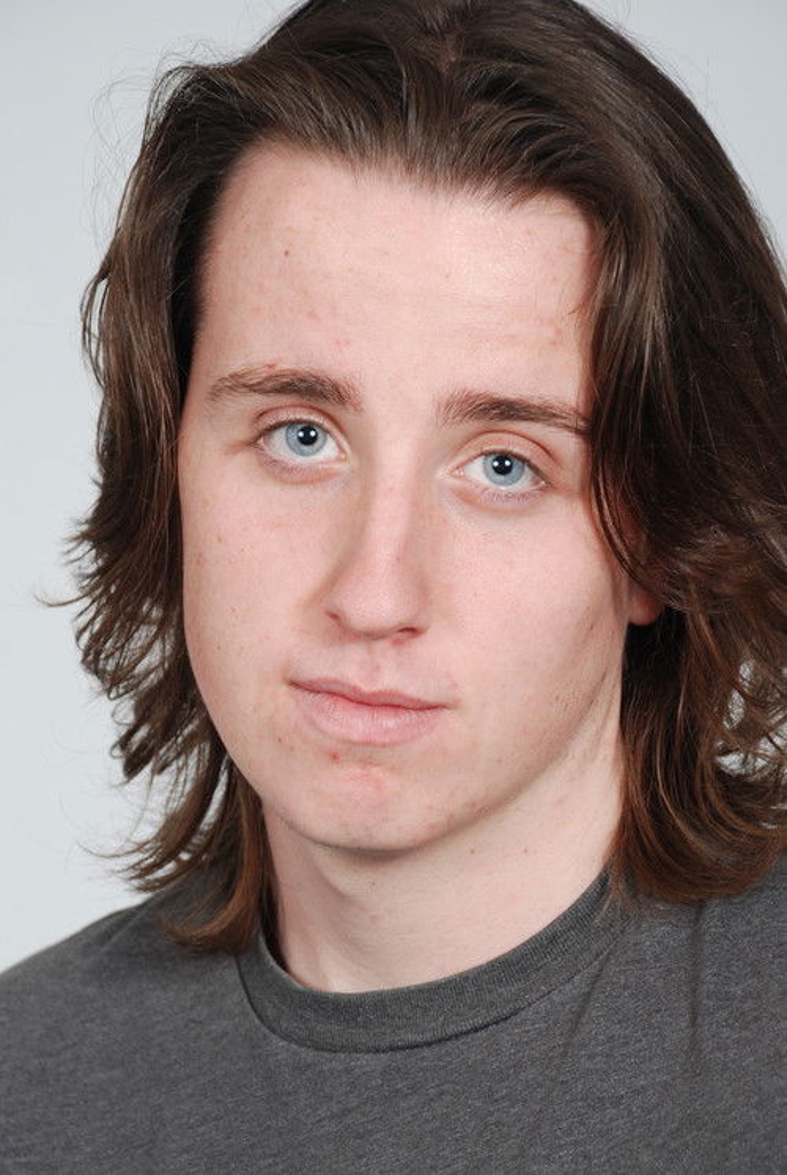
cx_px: 394
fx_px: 3924
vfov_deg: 17.0
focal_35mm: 120
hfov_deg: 11.5
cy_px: 588
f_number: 5.6
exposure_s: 1/200
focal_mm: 80
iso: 250
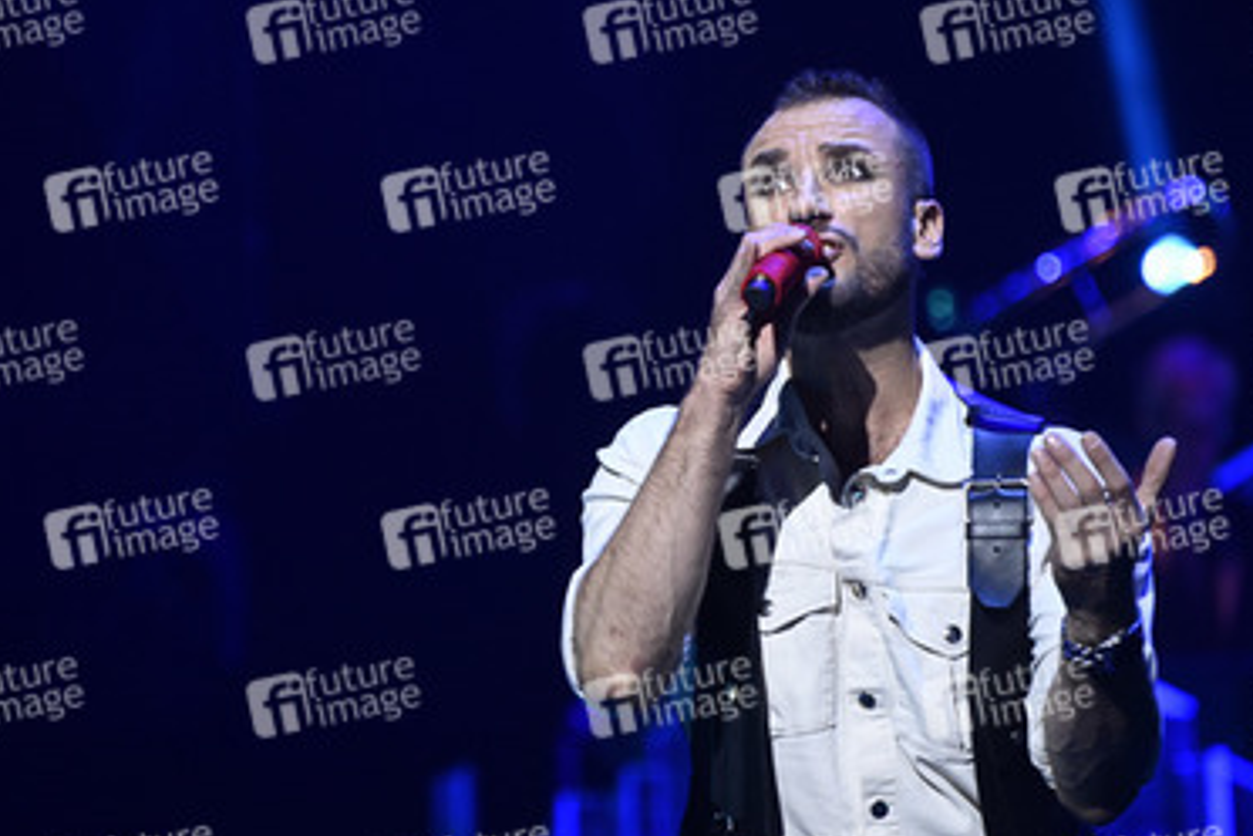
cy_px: 445
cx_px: 716
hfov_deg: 6.8
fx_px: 10545
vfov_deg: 4.5
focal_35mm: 303
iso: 5000
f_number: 5.6
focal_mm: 250
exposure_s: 1/200
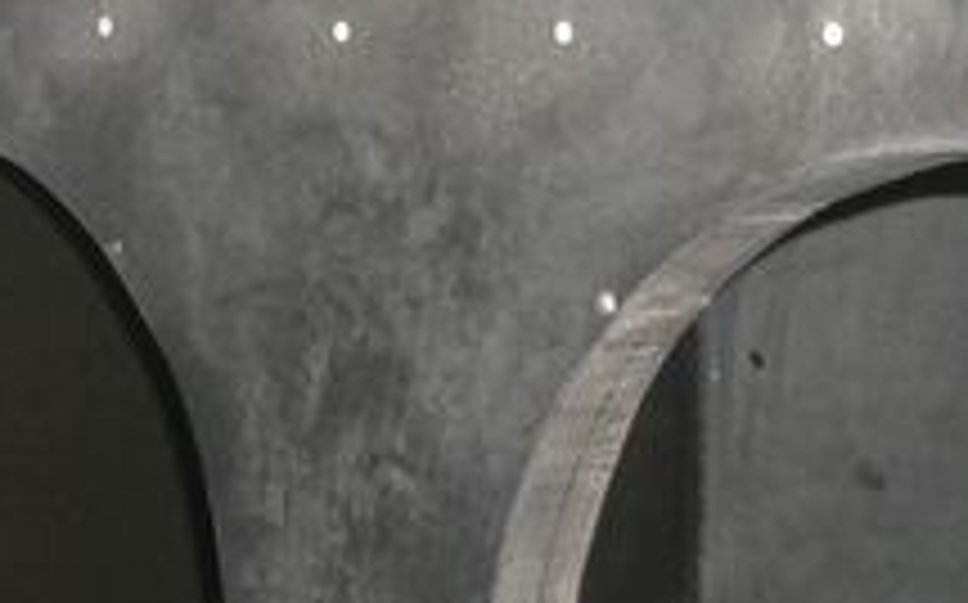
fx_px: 3163
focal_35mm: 120
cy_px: 238
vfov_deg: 10.9
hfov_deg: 17.4
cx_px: 446
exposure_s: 1/60
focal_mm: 6.2
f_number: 2.7
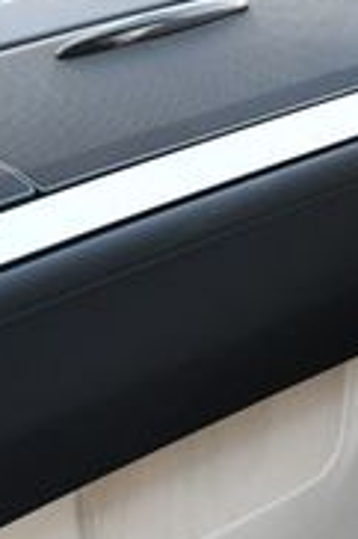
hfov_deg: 10.8
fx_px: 1898
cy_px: 471
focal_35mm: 127
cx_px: 107
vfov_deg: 16.0
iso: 400
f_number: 4.5
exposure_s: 1/250
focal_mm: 18
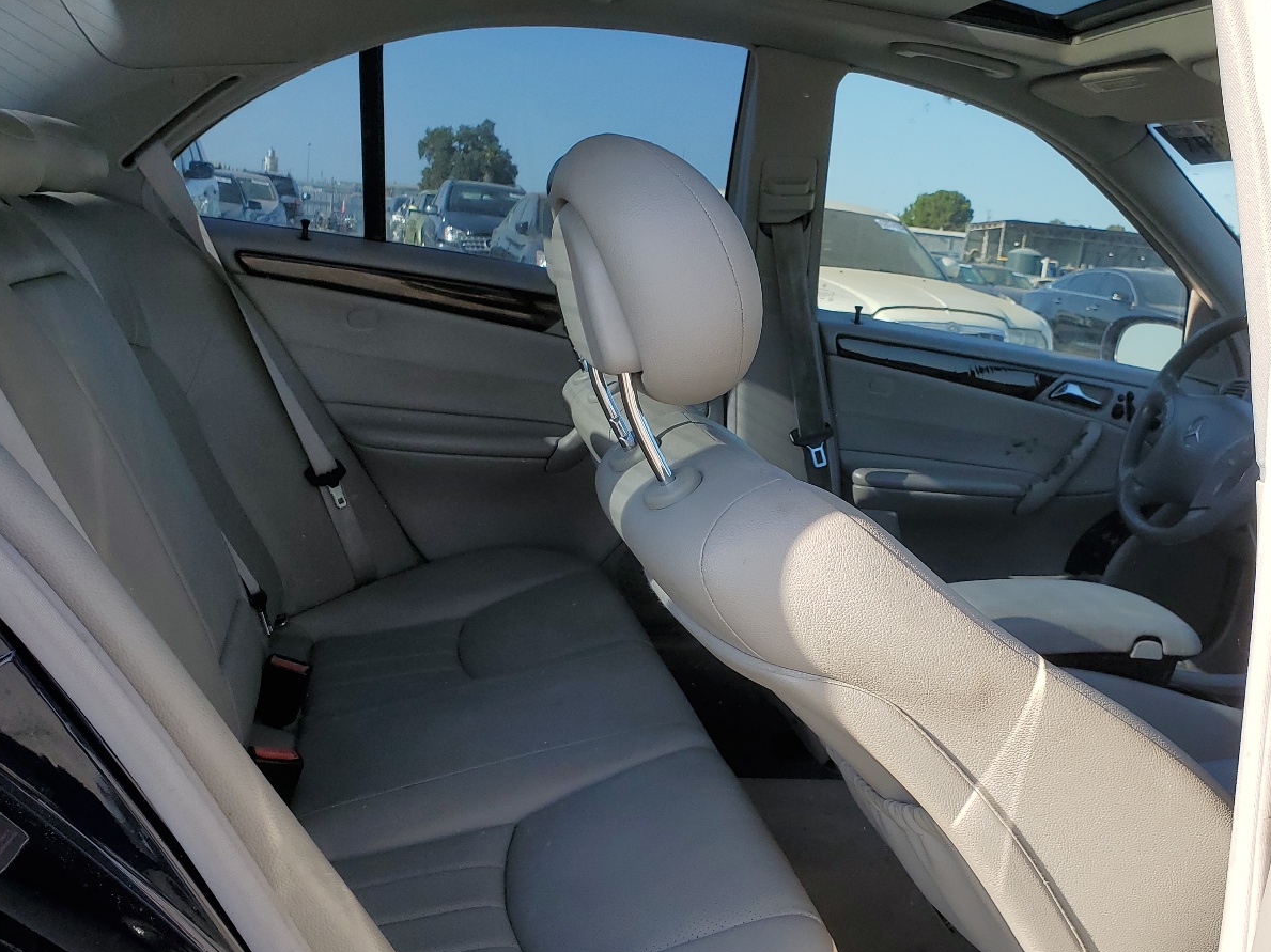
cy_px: 562
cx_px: 709
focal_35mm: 35
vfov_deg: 40.5
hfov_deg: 52.5
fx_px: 1285
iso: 50
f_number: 1.5
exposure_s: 1/625
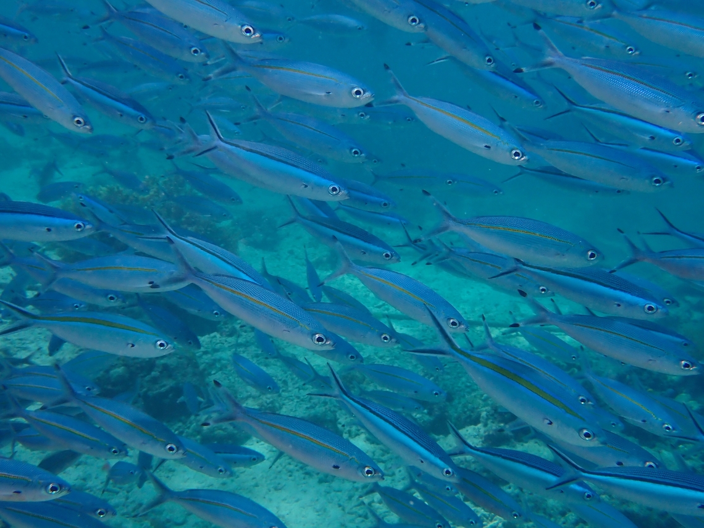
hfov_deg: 42.9
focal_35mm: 44
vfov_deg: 32.9
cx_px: 352
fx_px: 895
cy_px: 264
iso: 100
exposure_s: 1/500
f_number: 4
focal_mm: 7.84
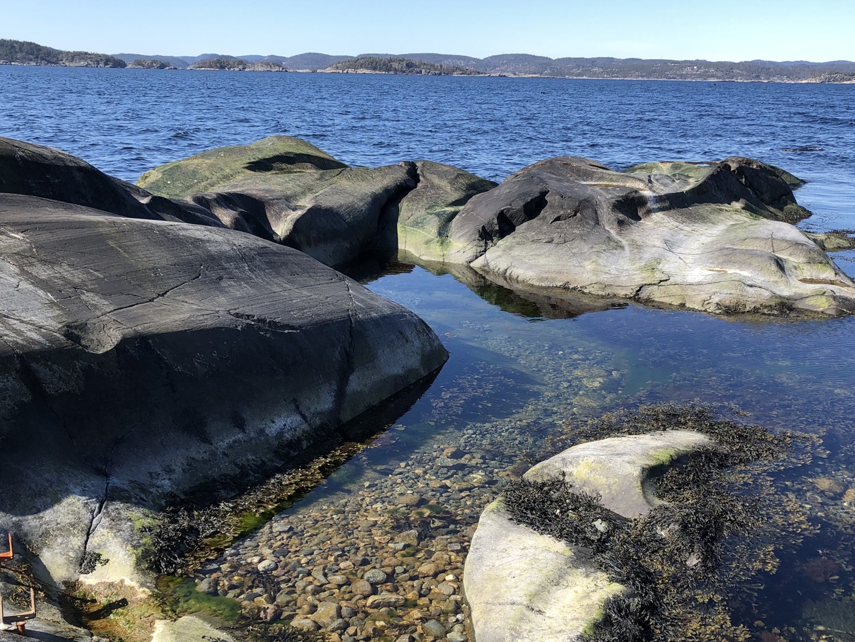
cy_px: 393
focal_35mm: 39
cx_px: 465
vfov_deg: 36.7
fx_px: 963
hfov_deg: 47.8
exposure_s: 1/979
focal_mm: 3.99
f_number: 1.8
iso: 20
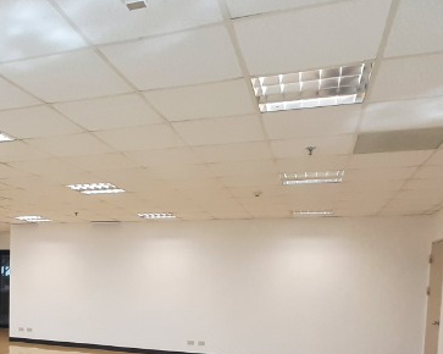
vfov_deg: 39.2
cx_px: 92
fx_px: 459
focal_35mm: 35
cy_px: 317
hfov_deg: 48.8
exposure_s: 1/50
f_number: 2.2
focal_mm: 1.42
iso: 80
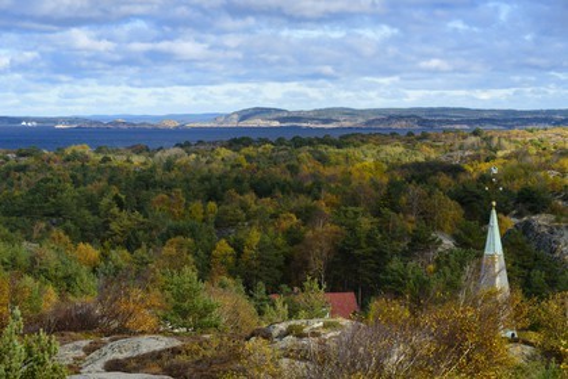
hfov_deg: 14.2
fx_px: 2288
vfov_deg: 9.5
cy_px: 190
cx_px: 284
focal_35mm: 145
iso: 200
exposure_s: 1/250
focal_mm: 145
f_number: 11
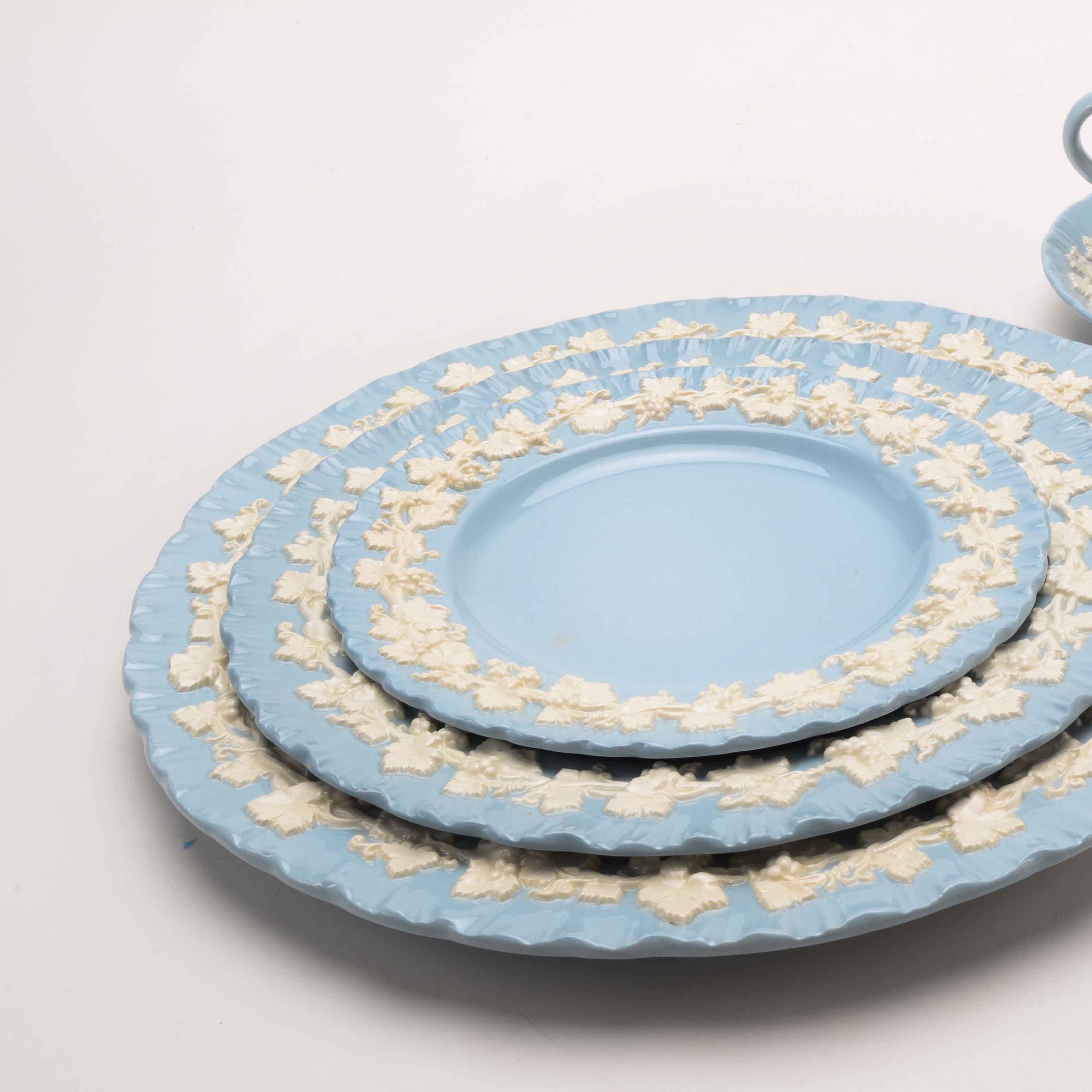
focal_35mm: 57
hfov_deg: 29.7
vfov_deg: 30.2
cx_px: 830
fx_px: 2022
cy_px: 537
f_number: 25
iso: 100
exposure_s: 1/160
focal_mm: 29
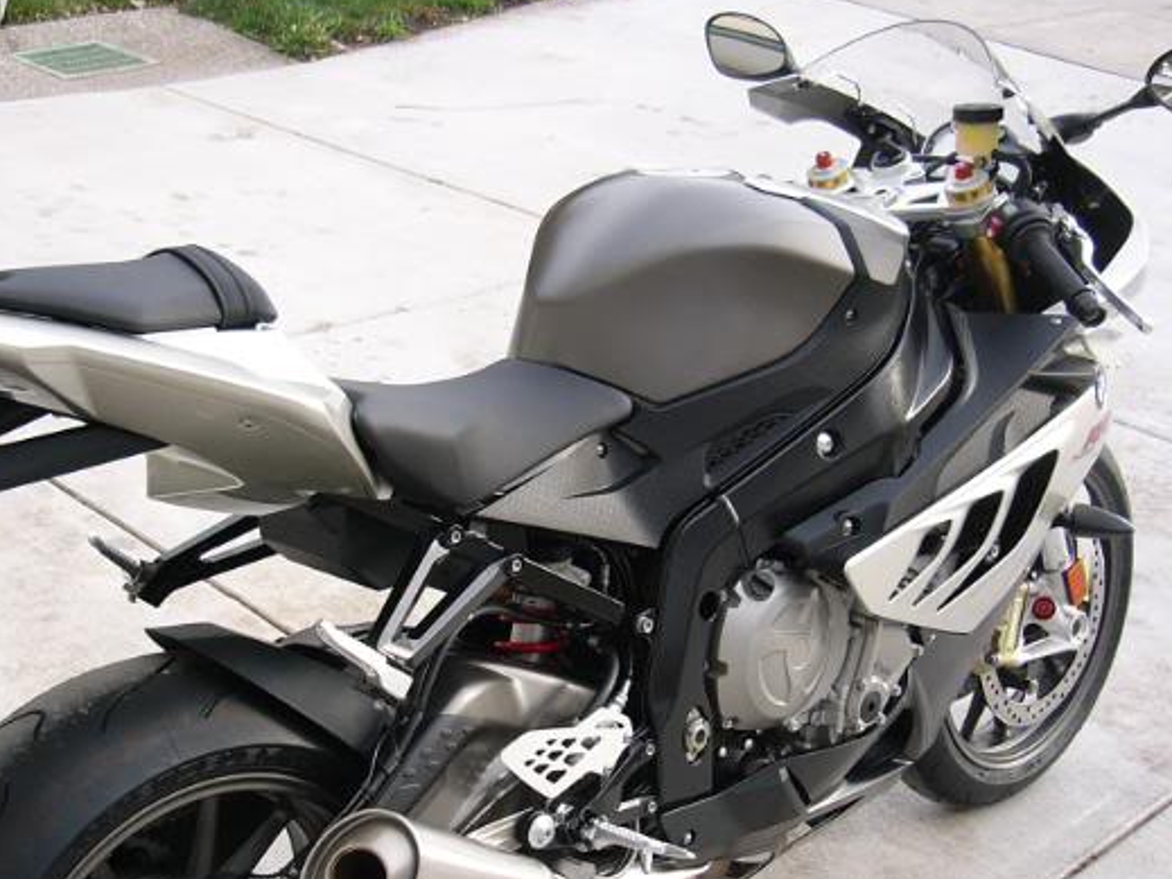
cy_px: 576
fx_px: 1828
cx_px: 522
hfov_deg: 35.5
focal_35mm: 54
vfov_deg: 26.9
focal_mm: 5.8
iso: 50
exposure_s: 1/100
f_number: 2.8
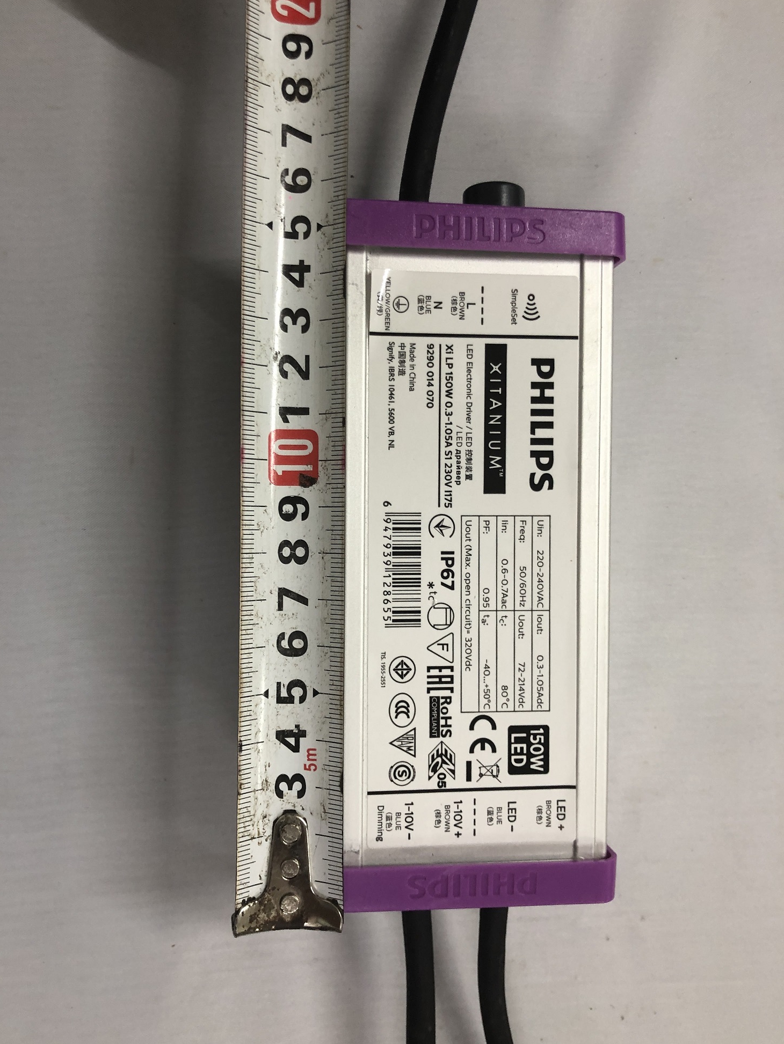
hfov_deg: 48.2
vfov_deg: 61.7
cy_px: 520
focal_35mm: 29
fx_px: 876
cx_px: 383
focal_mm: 4
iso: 40
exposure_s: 1/17
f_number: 1.8
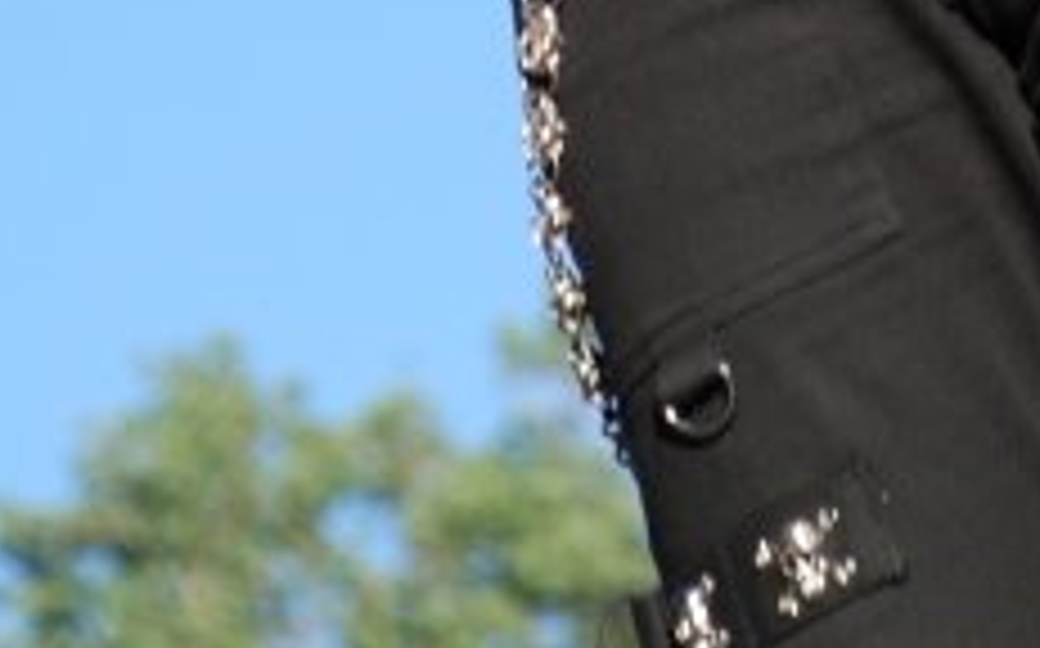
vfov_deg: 2.4
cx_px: 932
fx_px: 15258
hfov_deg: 3.9
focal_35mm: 539
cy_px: -954
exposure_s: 1/320
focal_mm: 105
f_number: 5.6
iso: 200
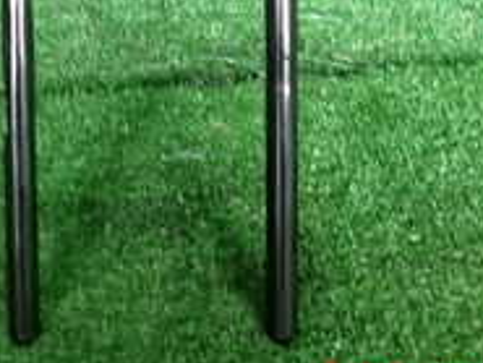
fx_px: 1131
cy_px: -167
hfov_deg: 23.9
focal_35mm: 81
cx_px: 133
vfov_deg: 16.7
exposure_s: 1/30
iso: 250
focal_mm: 4.5
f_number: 2
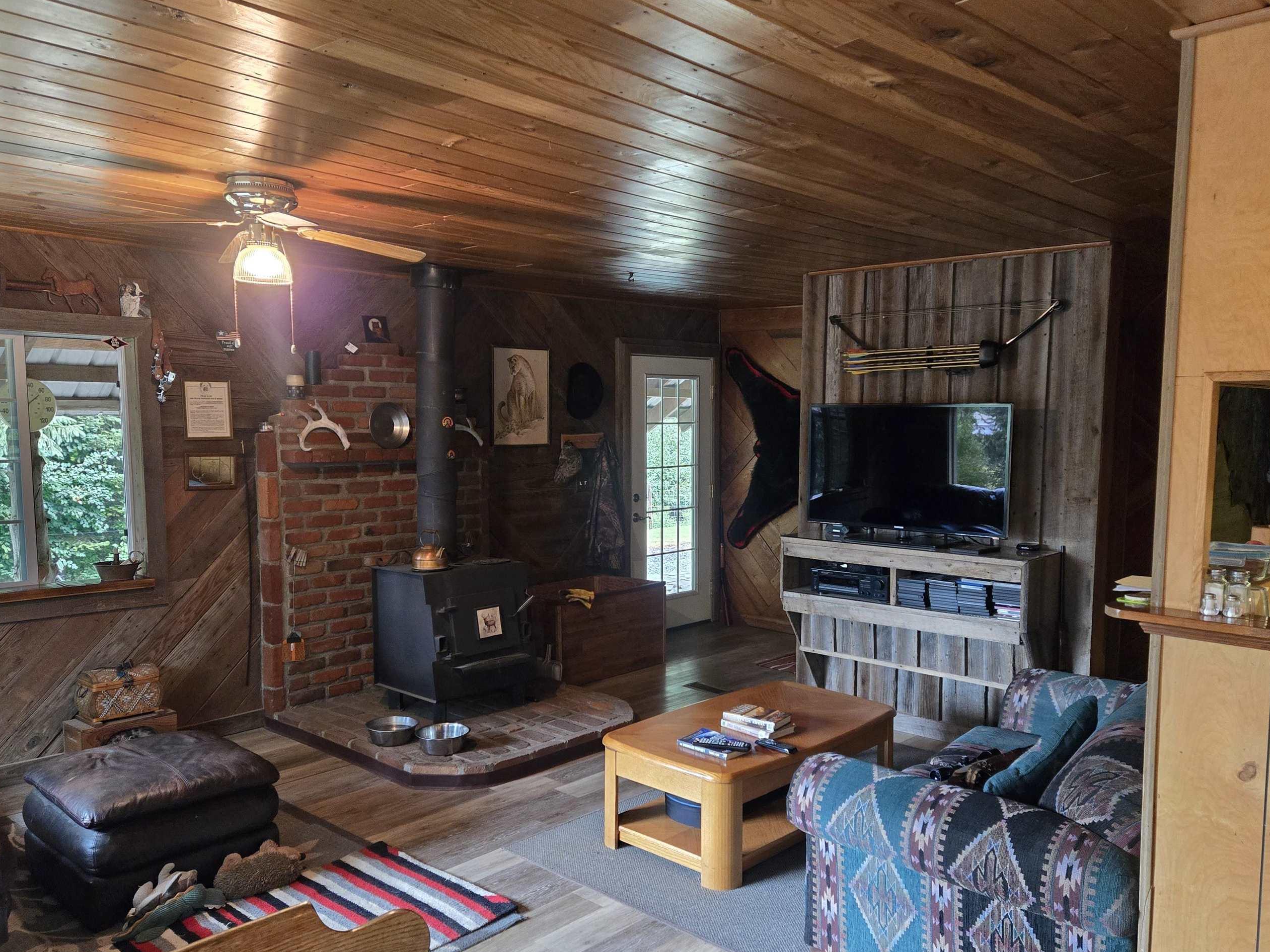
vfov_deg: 49.7
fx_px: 1027
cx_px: 641
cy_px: 522
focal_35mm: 28
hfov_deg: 63.4
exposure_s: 1/120
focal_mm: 5.4
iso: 1000
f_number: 1.8
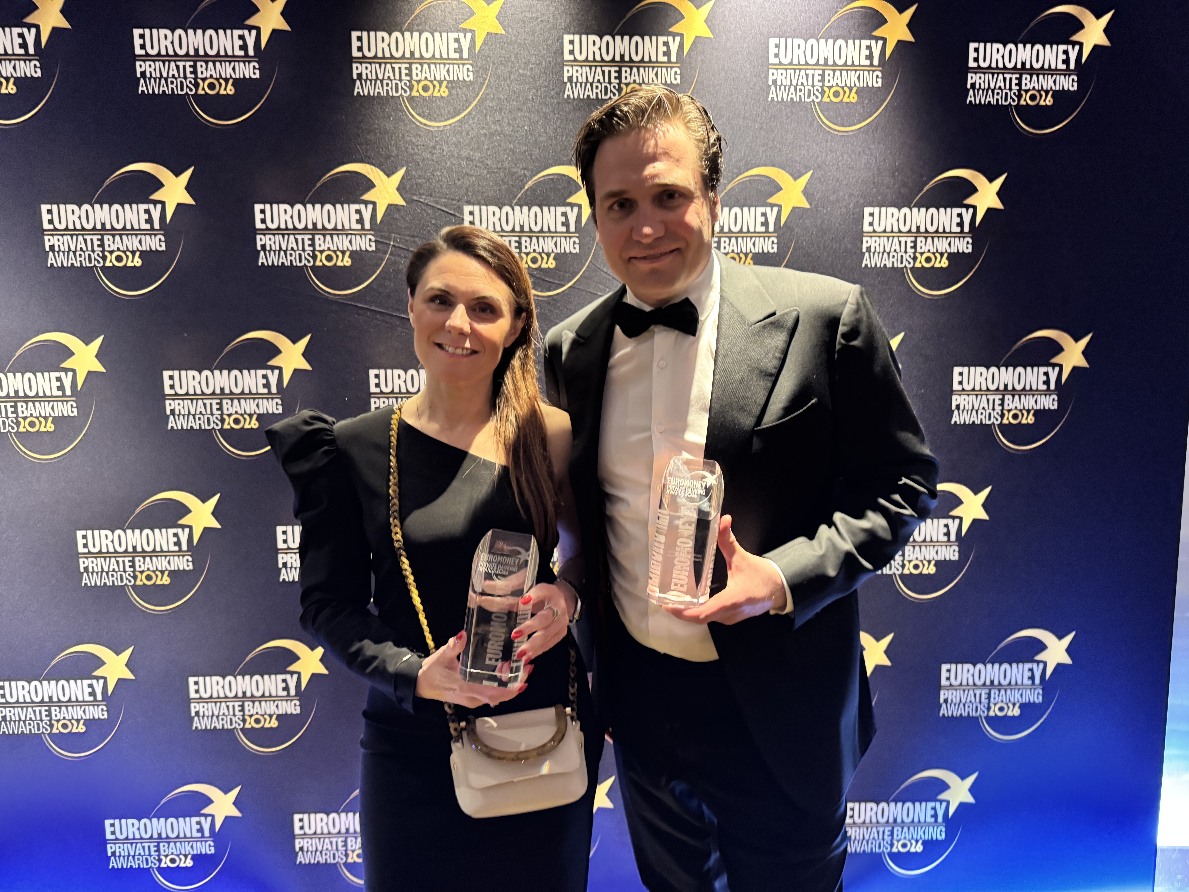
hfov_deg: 71.6
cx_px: 594
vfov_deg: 56.8
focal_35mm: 24
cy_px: 446
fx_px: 824
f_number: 1.78
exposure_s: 1/35
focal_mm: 6.76
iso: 1000
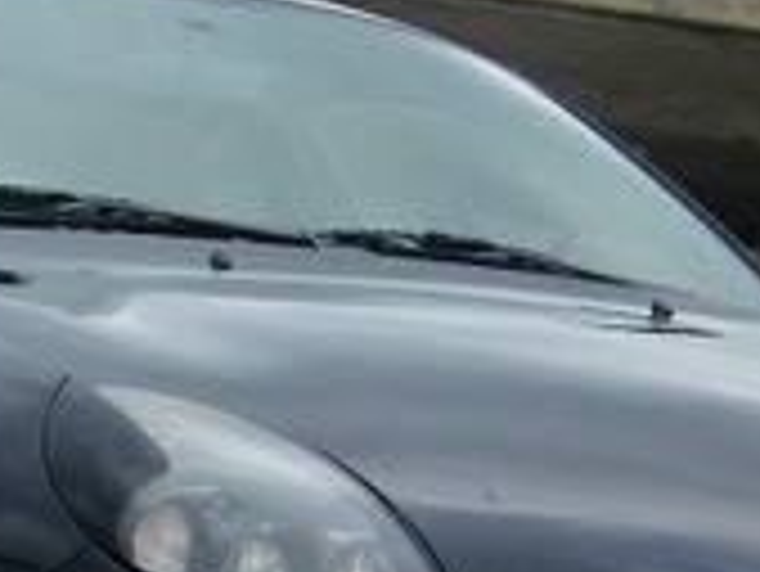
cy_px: 595
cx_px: 292
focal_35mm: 223
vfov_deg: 6.6
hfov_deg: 8.9
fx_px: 4899
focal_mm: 10.6
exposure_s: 1/320
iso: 80
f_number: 4.1
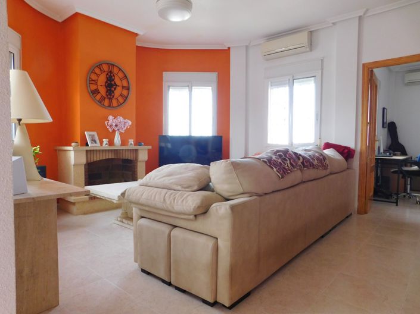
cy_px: 157
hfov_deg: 74.0
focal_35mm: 23
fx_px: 279
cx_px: 210
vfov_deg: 58.8
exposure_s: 1/30
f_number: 3
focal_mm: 4
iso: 140
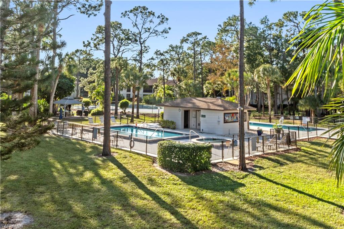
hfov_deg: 54.4
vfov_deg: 37.8
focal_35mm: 35
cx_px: 172
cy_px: 114
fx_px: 334
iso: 100
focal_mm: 35
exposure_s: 1/100
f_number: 6.3
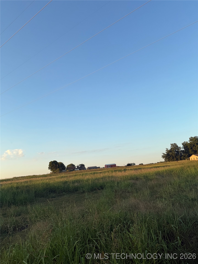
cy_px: 132
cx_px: 99
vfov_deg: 71.6
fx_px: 183
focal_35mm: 24
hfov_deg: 56.8
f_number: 1.78
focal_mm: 6.76
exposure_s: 1/1553
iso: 80
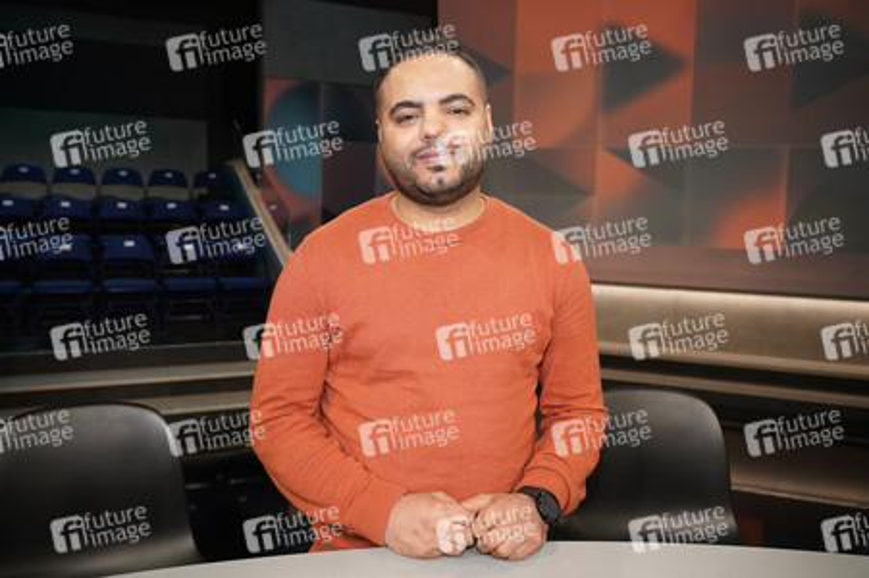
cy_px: 289
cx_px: 434
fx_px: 724
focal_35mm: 30
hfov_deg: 62.0
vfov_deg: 43.5
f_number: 5
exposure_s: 1/160
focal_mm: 30
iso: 2000
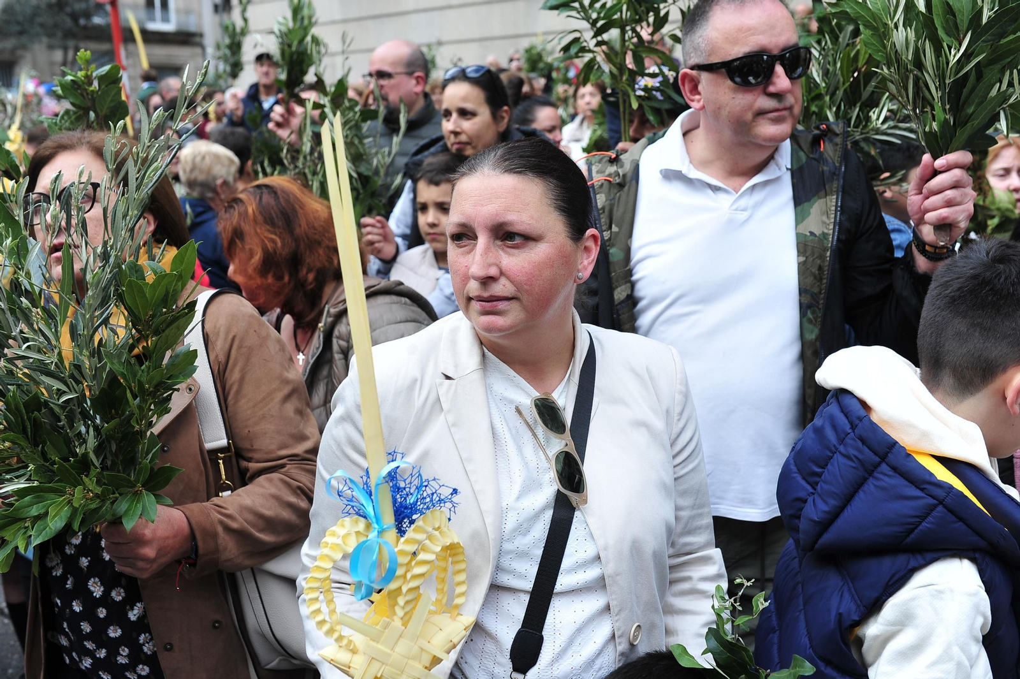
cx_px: 510
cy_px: 340
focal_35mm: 35
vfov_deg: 37.8
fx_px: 991
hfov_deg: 54.5
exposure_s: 1/500
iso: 400
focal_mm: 35
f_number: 5.6
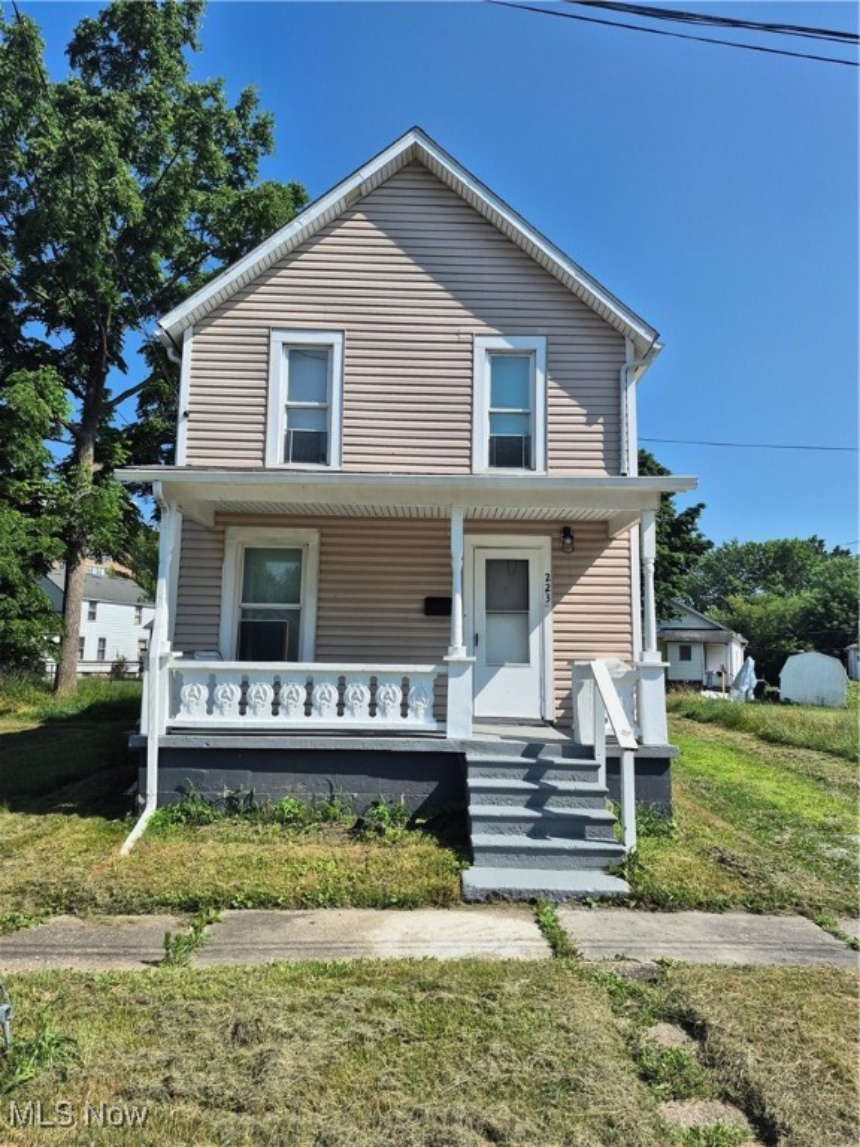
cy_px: 574
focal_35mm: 23
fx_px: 762
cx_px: 430
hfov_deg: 58.9
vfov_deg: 73.9
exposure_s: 1/2120
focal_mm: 5.4
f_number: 1.8
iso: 25
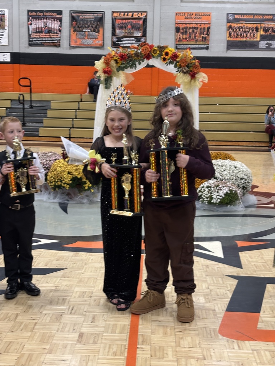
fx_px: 551
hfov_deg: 28.0
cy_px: 183
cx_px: 138
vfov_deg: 36.8
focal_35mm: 52
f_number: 1.6
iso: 100
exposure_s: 1/60
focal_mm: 5.96
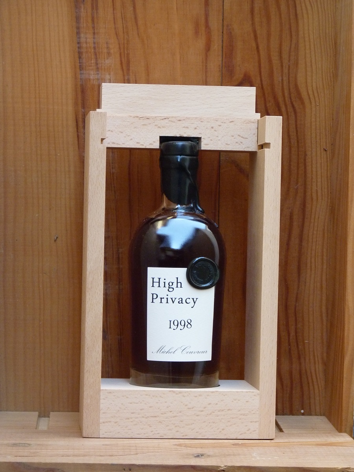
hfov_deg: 11.1
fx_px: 1827
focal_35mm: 134
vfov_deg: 14.7
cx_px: 177
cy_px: 236
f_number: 3.6
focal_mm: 23.7
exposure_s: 1/40
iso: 400
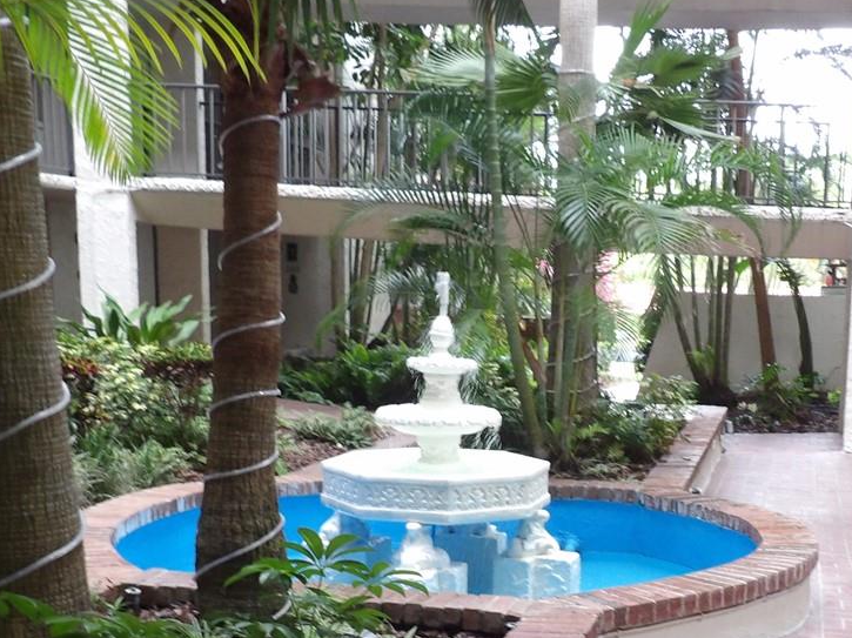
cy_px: 558
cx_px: 579
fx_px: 1304
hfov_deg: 35.8
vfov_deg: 26.7
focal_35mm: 53
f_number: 3.2
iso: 200
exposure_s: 1/33
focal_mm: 4.3
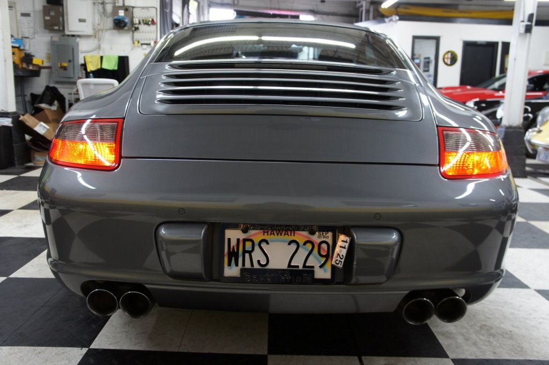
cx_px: 274
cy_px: 182
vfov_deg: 43.5
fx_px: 457
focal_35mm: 30
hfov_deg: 62.0
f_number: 4
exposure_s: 1/30
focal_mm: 20
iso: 400
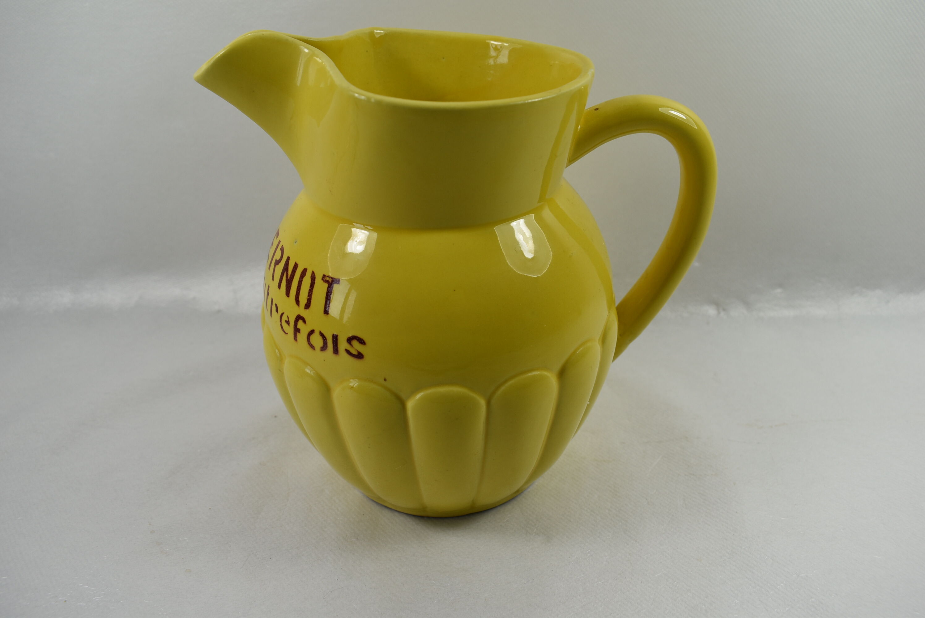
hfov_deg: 61.9
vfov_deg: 43.7
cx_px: 462
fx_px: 771
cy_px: 309
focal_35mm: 30
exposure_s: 1/250
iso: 200
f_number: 6.3
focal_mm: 20
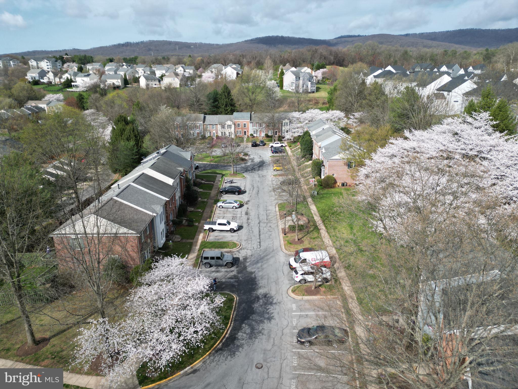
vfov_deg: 56.8
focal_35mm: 24
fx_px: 359
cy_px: 194
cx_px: 259
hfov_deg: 71.6
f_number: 1.7
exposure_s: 1/2500
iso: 120
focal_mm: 6.72
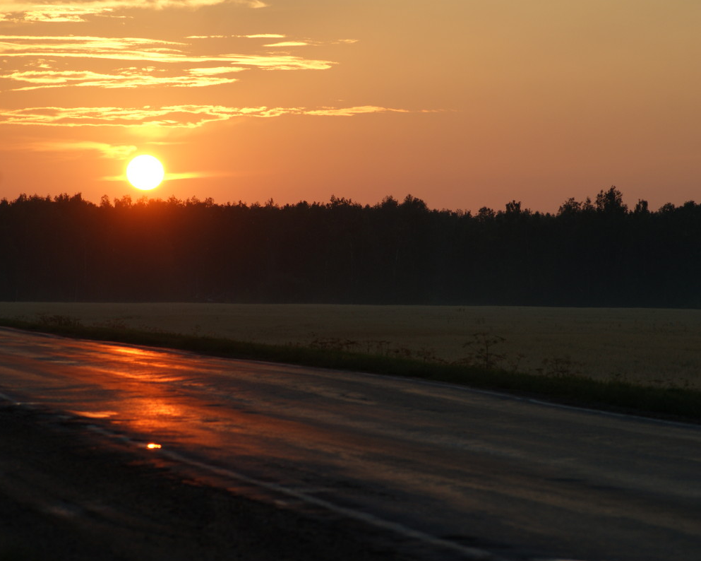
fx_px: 3704
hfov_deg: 10.8
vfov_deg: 8.7
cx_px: 368
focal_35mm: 179
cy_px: 281
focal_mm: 105
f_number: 7.1
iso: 100
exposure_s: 1/200
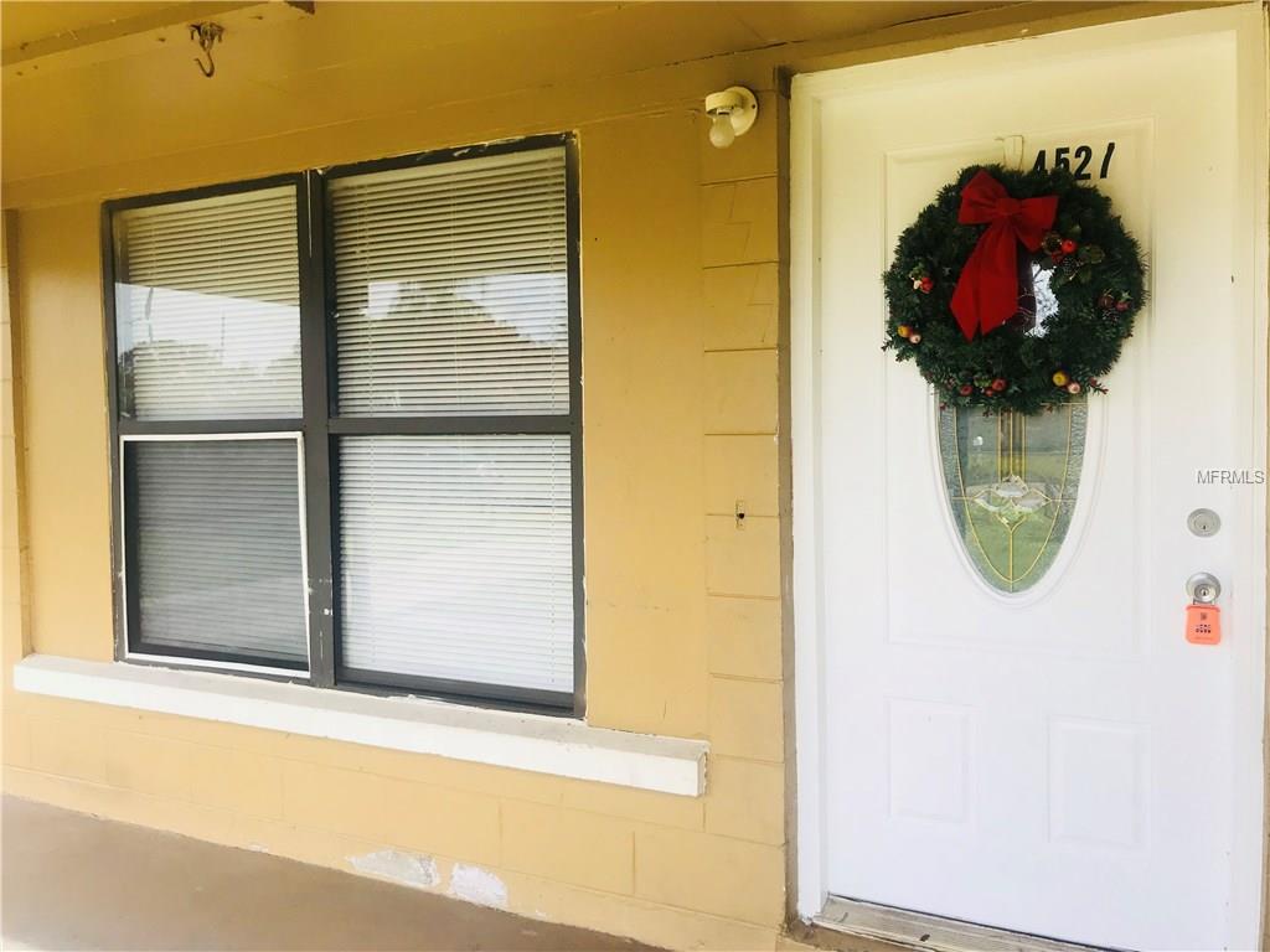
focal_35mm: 28
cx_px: 635
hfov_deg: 63.4
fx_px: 1027
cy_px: 476
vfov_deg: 49.7
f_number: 1.8
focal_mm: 3.99
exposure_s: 1/570
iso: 20
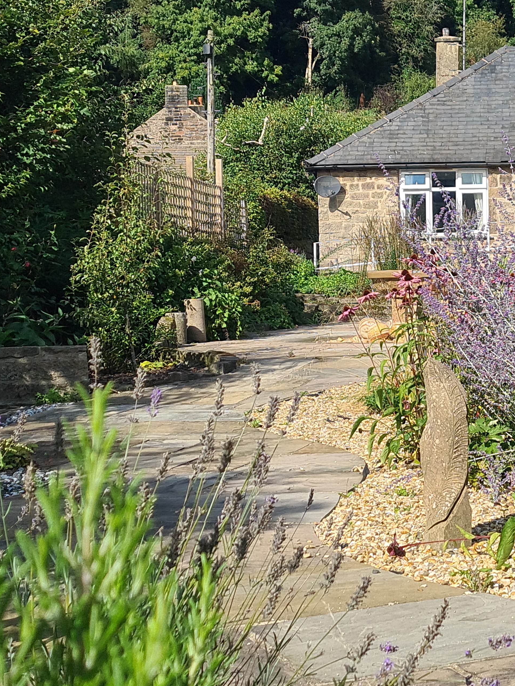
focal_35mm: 41
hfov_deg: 32.7
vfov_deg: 45.8
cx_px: 496
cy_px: 351
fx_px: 813
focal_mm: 5.4
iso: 50
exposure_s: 1/2865
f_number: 1.8
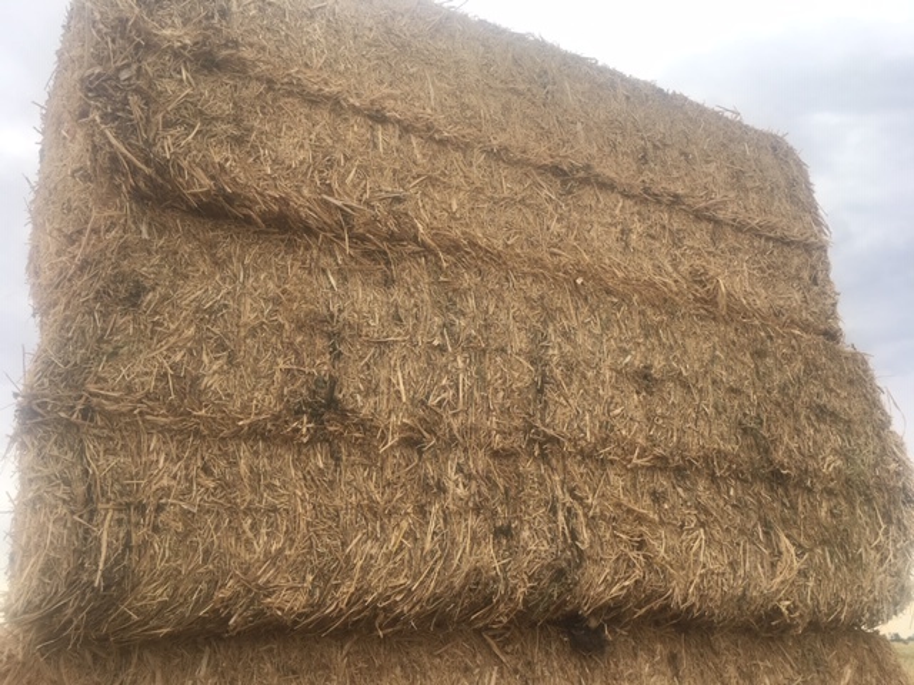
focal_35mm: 29
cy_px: 342
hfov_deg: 61.7
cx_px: 457
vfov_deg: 48.2
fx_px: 766
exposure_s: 1/356
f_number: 2.2
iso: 25
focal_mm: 4.15
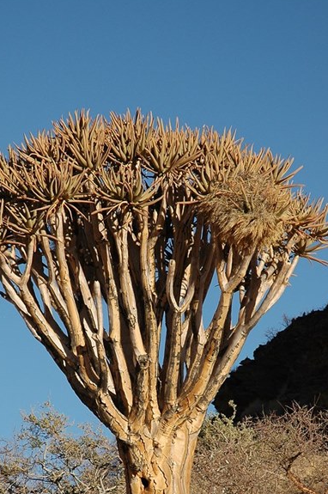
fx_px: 2562
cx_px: 161
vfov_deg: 11.0
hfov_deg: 7.3
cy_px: 428
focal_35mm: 187
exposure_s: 1/800
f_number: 7.1
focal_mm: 70
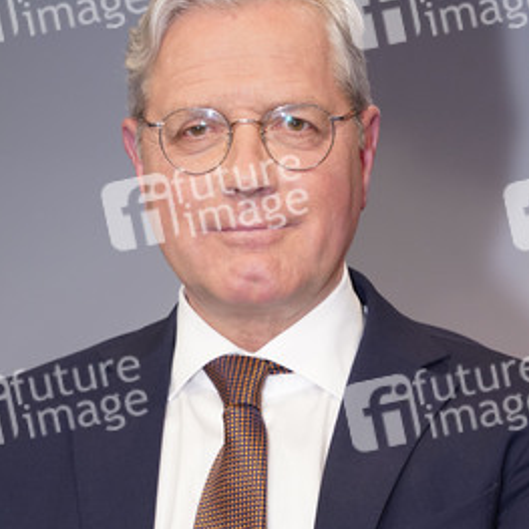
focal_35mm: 119
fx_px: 2057
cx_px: 263
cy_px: 304
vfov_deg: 14.6
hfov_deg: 14.7
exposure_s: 1/125
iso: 2000
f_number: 5.6
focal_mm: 92
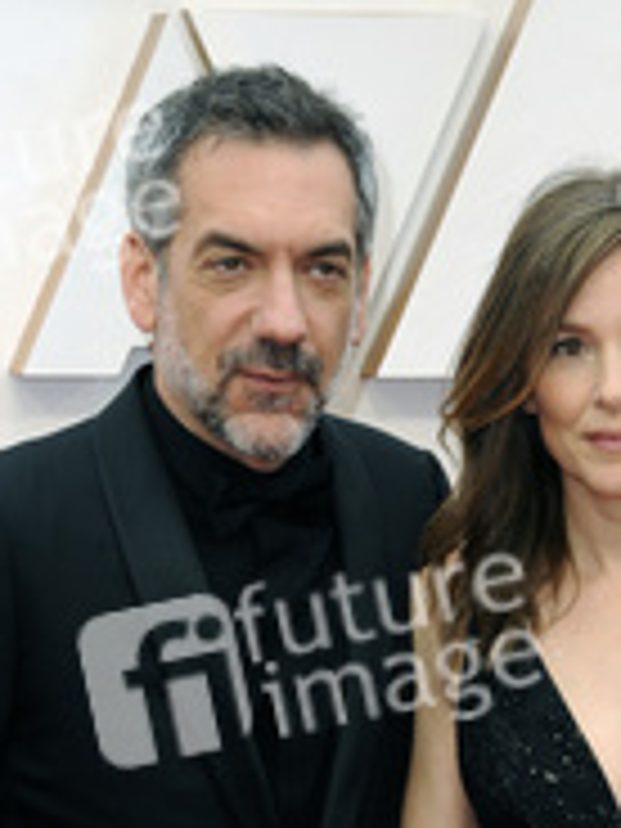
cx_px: 443
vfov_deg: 10.2
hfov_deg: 7.7
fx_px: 4593
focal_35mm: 192
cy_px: 886
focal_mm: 92
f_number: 7.1
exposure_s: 1/200
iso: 800
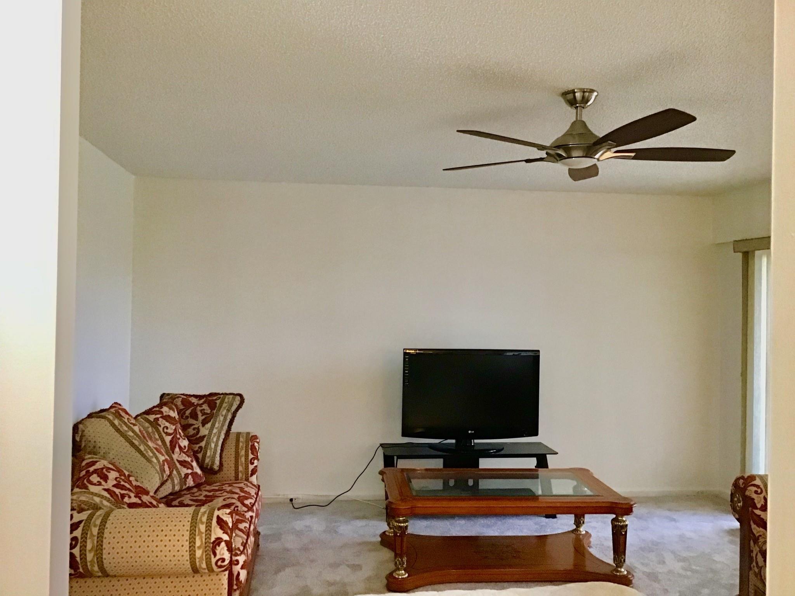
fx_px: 712
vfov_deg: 45.4
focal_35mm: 31
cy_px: 298
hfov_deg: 58.4
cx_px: 398
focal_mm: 3.3
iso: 200
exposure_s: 1/25
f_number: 2.4
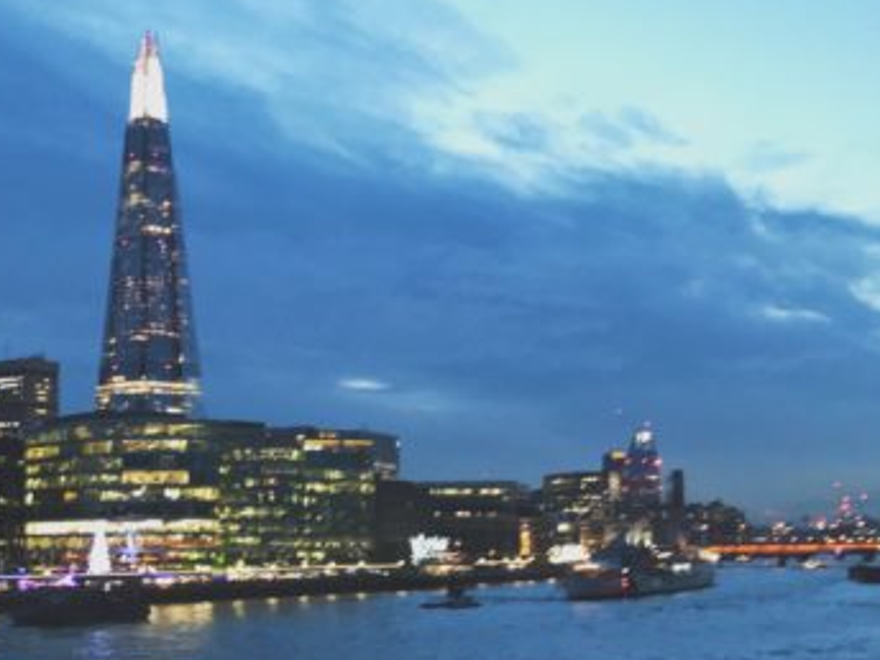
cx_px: 207
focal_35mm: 57
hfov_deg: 33.0
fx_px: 1449
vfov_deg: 25.3
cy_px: 498
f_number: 1.8
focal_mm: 3.99
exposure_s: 1/17
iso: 200
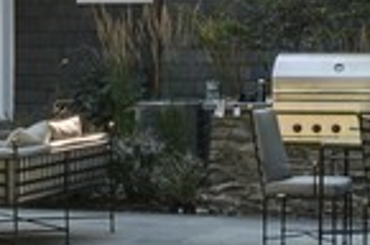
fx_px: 1907
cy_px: 0
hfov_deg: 11.1
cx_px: 204
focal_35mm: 186
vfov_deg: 7.3
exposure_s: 1/45
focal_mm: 30
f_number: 9.5
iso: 200
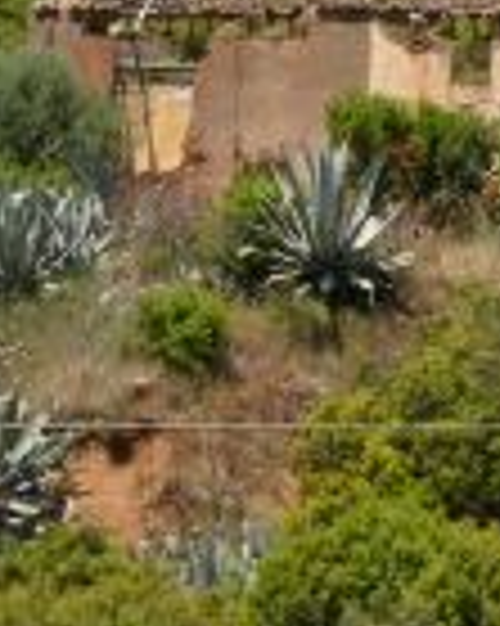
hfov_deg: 10.2
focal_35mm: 146
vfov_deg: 13.0
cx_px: 793
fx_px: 2704
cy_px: 9
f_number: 5.6
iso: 320
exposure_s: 1/125
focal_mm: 32
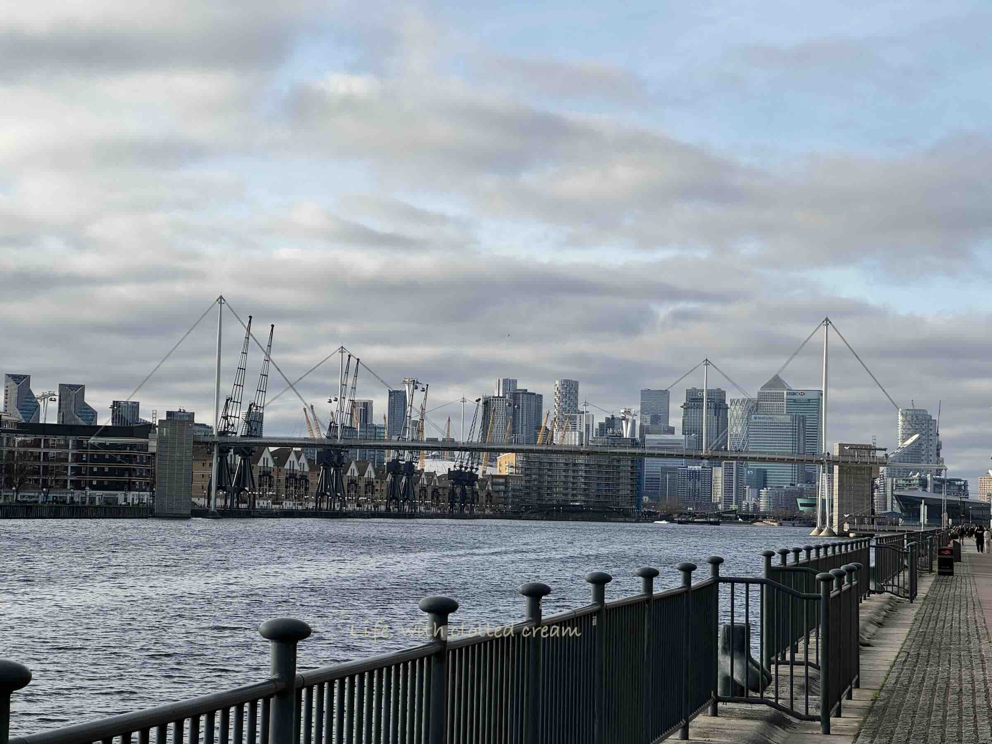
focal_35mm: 77
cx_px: 496
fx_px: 2207
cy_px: 372
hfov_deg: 25.3
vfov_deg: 19.1
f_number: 2.8
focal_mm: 9
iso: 25
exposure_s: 1/853
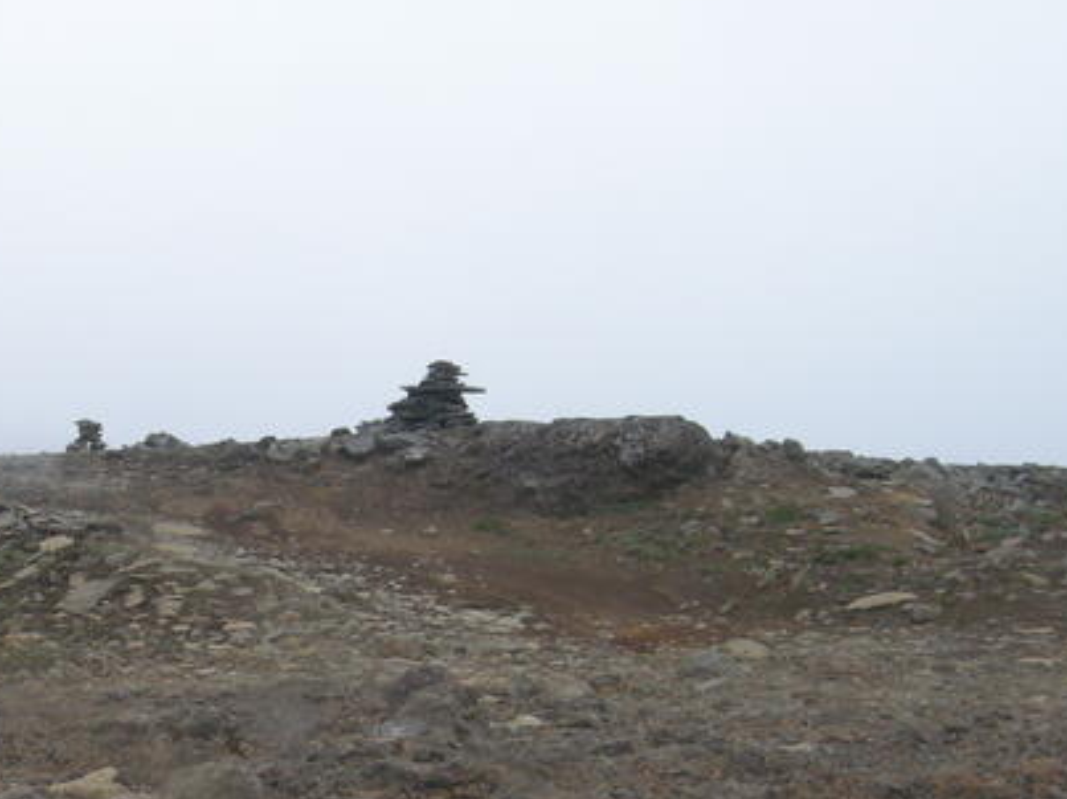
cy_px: 825
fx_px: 2743
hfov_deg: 21.6
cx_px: 130
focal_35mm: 89
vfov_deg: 16.2
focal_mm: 7.5
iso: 100
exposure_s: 1/240
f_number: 4.8
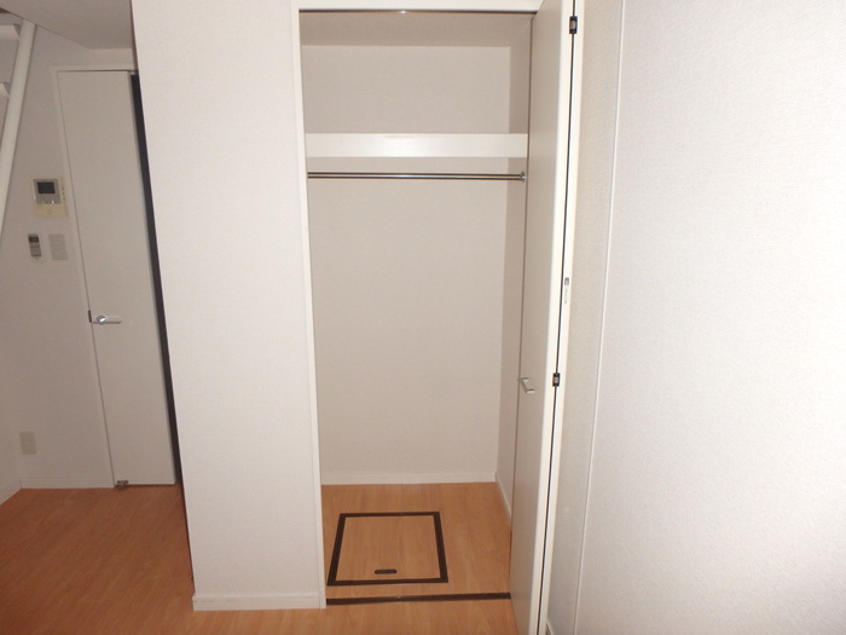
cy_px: 318
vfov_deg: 63.4
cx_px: 423
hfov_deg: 79.0
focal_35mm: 21
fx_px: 513
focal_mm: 3.7
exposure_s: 1/30
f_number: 3.5
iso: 400
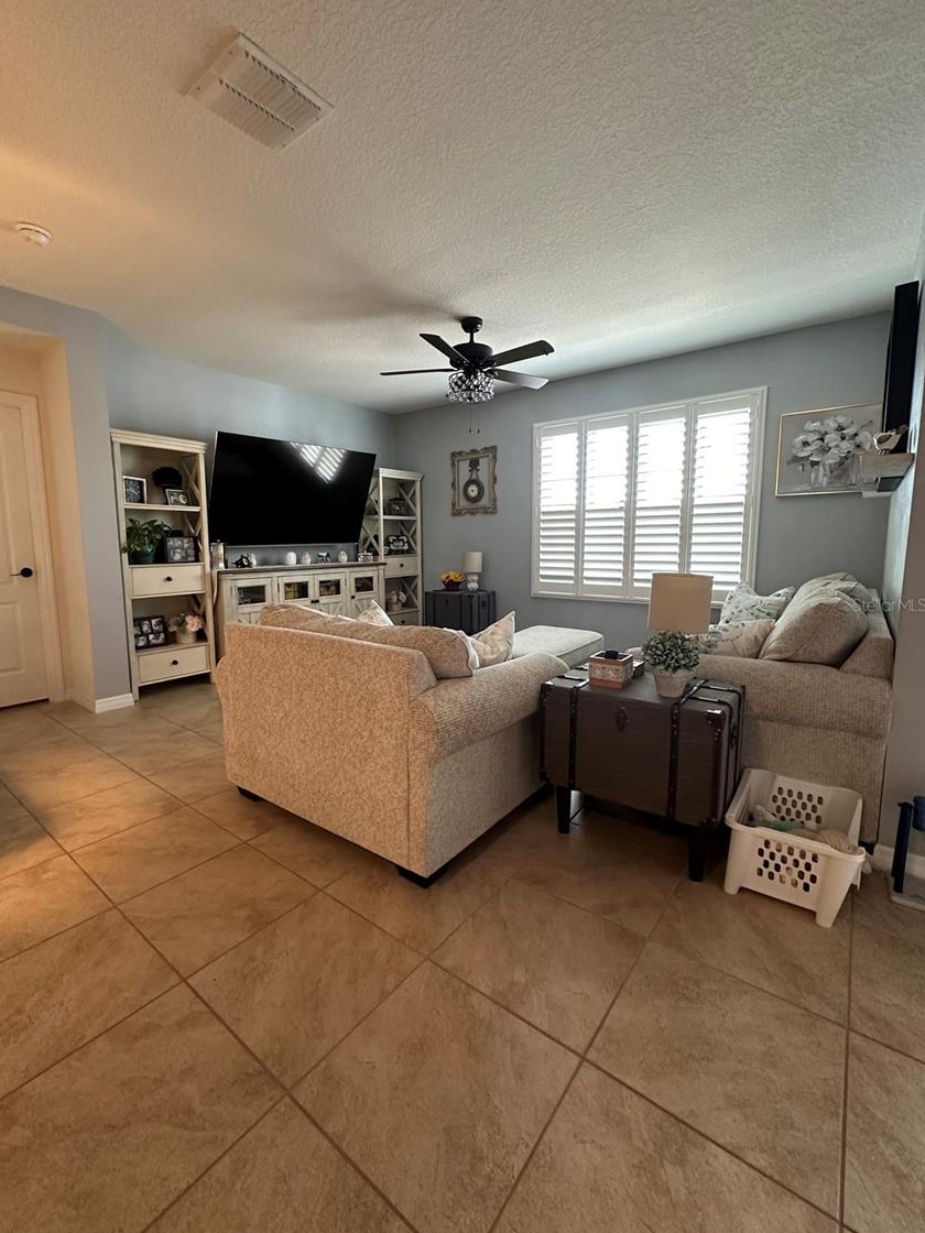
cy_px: 604
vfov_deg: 98.2
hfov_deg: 81.7
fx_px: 534
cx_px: 435
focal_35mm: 15
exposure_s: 1/60
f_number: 2.2
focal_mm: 2.22
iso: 320
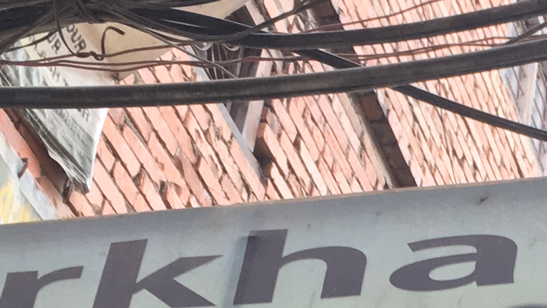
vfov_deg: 8.6
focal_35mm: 134
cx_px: 622
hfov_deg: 15.5
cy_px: 613
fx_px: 1944
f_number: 2.2
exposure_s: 1/100
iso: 40
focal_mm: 4.15
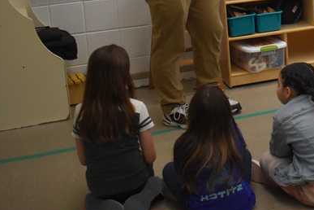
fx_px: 727
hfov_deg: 22.1
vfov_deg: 15.8
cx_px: 398
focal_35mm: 83
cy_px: -35
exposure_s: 1/500
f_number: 3.8
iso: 2500
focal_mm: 21
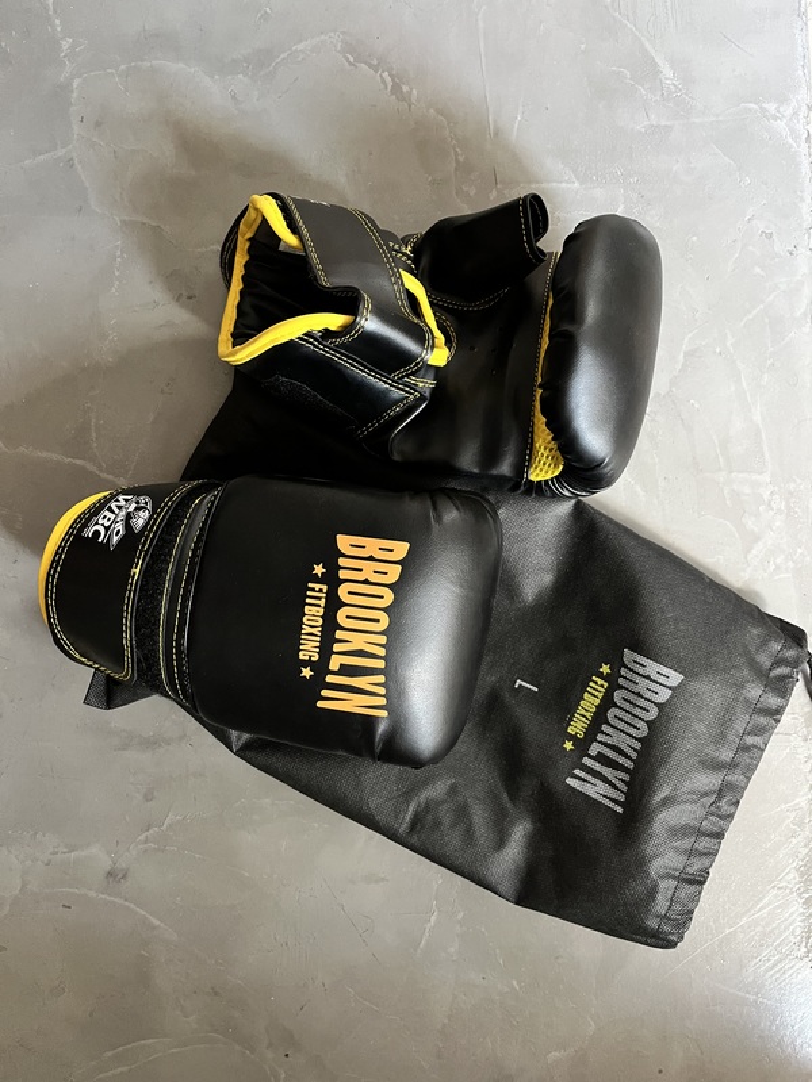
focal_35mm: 26
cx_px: 406
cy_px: 541
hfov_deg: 53.1
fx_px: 813
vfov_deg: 67.3
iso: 640
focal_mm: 5.1
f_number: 1.6
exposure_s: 1/32
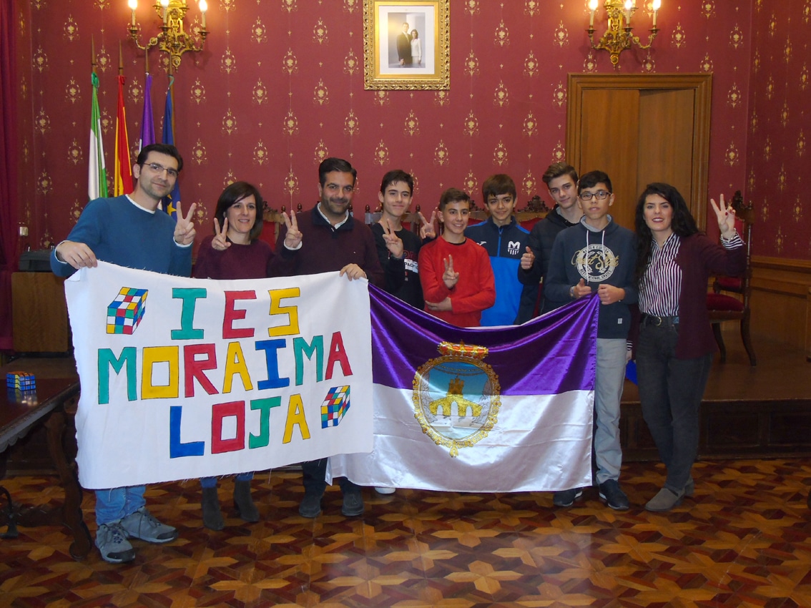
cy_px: 304
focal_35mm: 34
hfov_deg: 54.0
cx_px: 406
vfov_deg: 41.8
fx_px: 796
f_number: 3.8
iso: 200
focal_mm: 6.1
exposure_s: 1/40
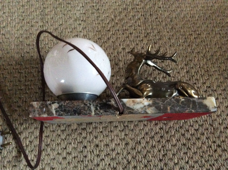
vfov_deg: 44.1
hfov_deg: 56.9
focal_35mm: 32
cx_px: 114
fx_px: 210
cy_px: 85
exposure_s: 1/17
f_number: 2.4
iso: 500
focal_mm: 3.3
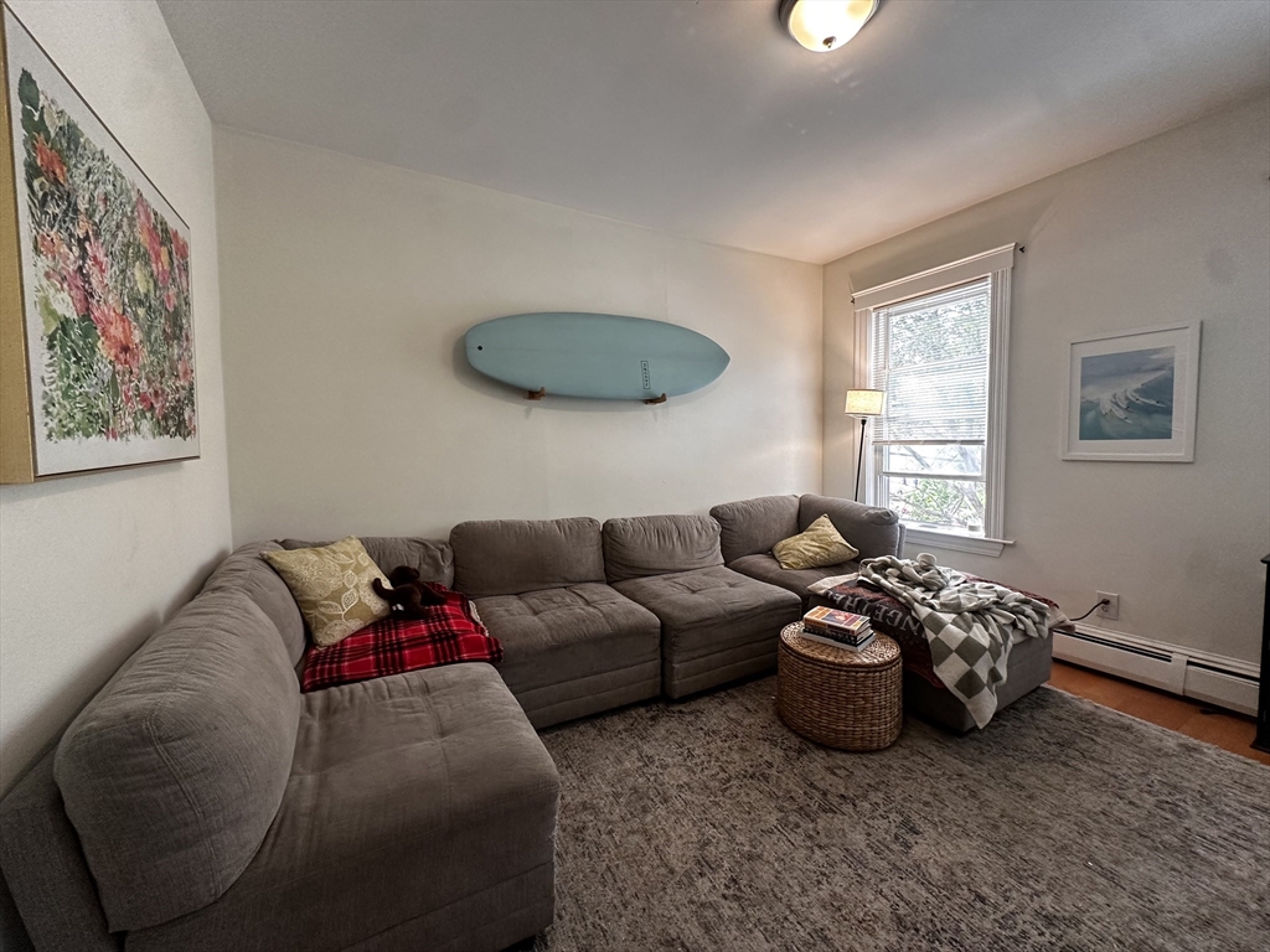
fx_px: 514
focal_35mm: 14
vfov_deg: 85.7
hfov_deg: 102.1
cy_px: 476
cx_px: 635
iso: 250
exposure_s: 1/120
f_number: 2.2
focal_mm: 2.22
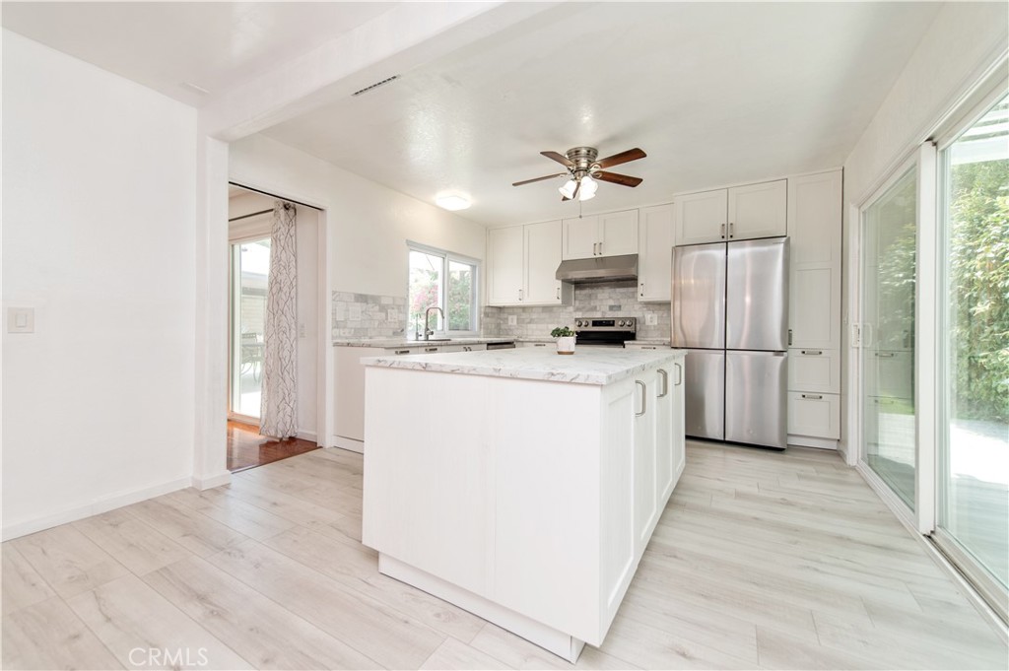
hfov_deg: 104.3
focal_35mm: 14
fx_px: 392
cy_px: 336
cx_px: 504
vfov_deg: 81.1
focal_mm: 14
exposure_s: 1/60
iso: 200
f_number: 4
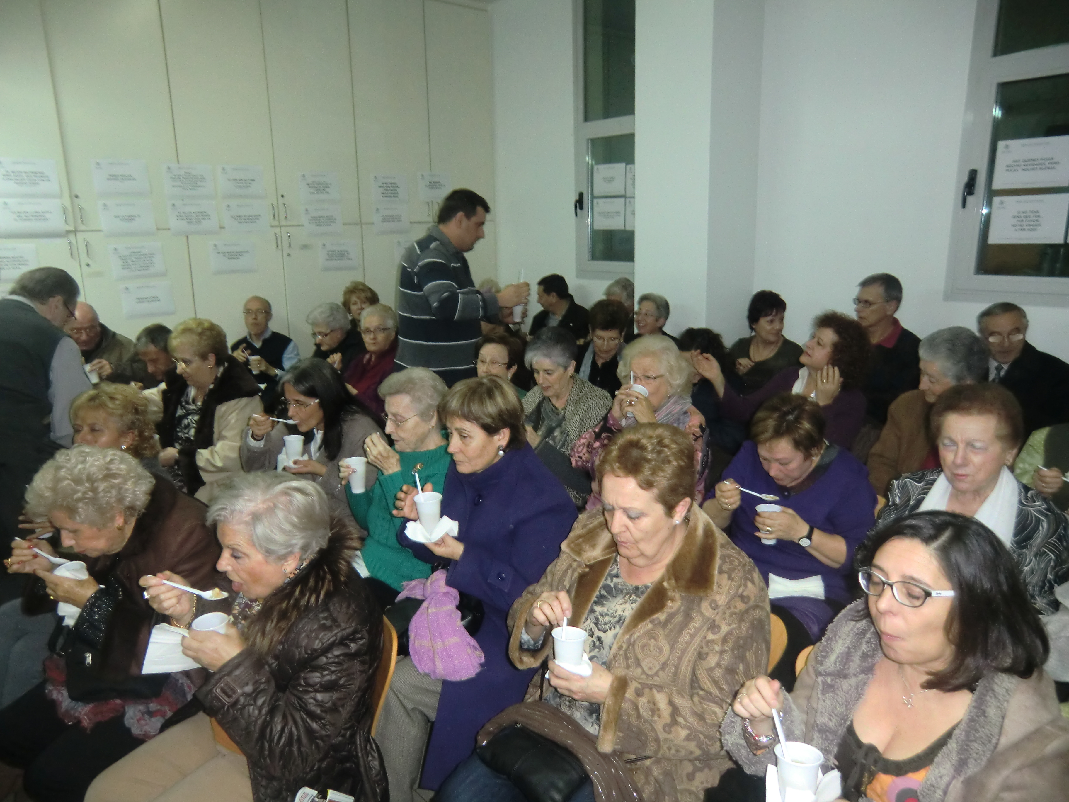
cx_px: 534
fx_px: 741
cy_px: 401
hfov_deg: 71.6
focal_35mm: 24
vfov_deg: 56.8
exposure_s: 1/60
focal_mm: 4.3
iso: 400
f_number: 3.2
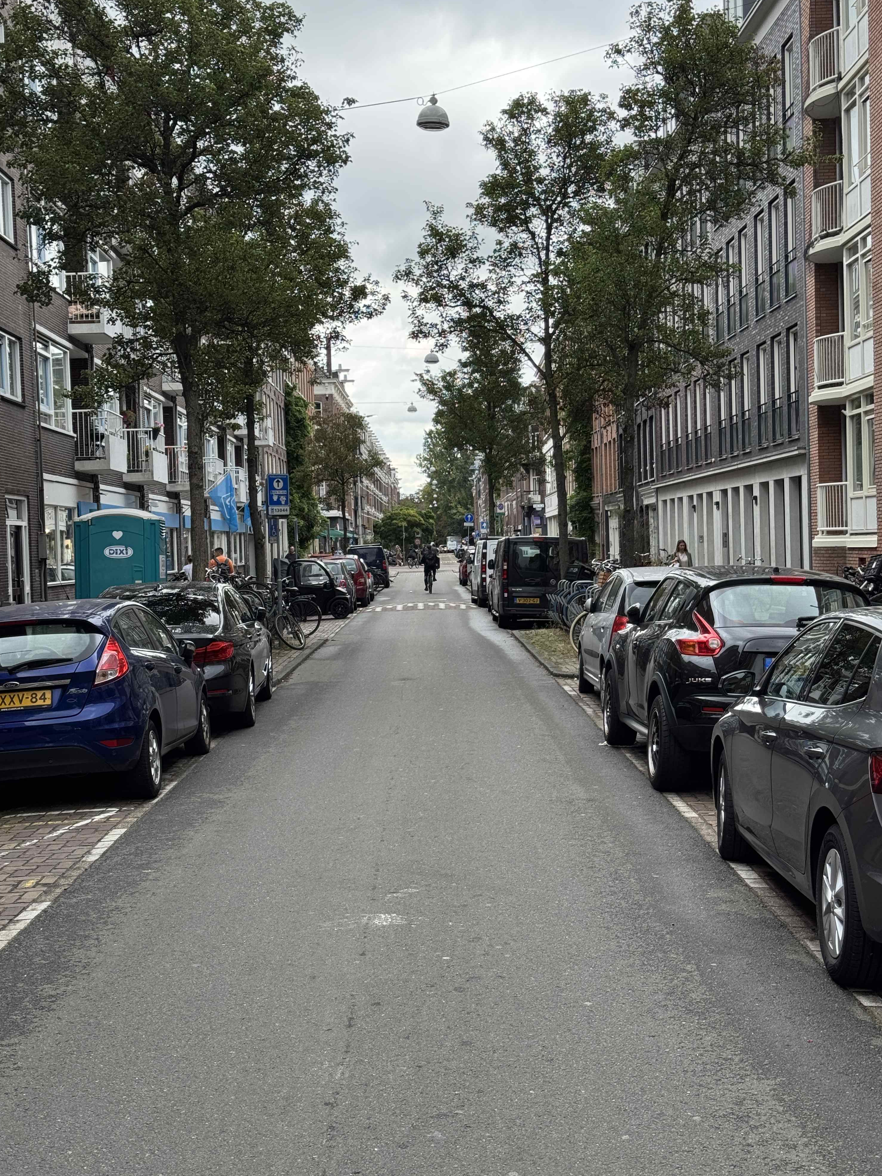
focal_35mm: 49
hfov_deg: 29.7
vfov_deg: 38.9
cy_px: 578
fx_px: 1665
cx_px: 446
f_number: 1.78
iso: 64
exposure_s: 1/278
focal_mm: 6.76
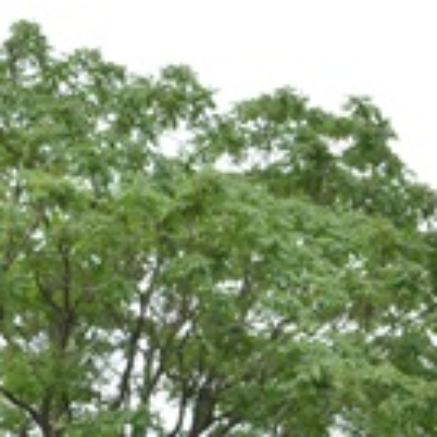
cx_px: 26
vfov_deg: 17.2
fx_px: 1343
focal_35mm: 94
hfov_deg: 18.1
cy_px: 587
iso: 500
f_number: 10
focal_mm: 18
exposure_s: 1/320
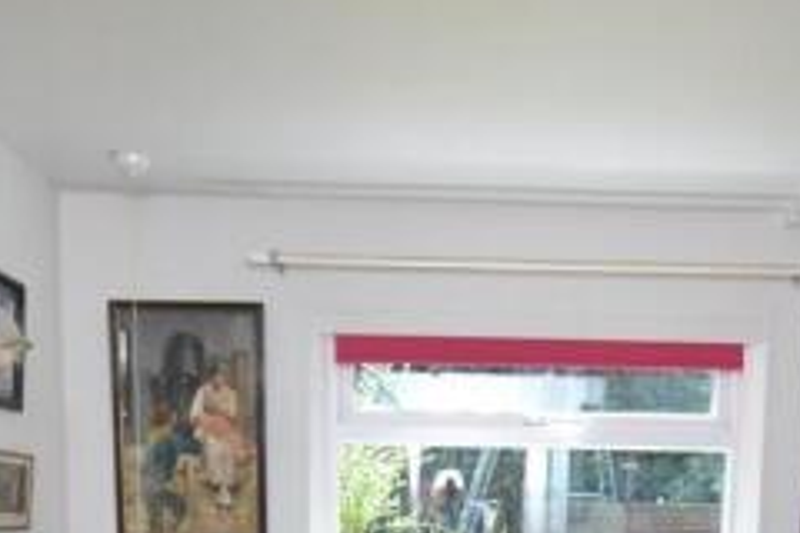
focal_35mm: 41
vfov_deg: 28.4
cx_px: 470
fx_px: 911
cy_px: 638
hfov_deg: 47.2
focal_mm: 10
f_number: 5.6
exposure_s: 1/125
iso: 400
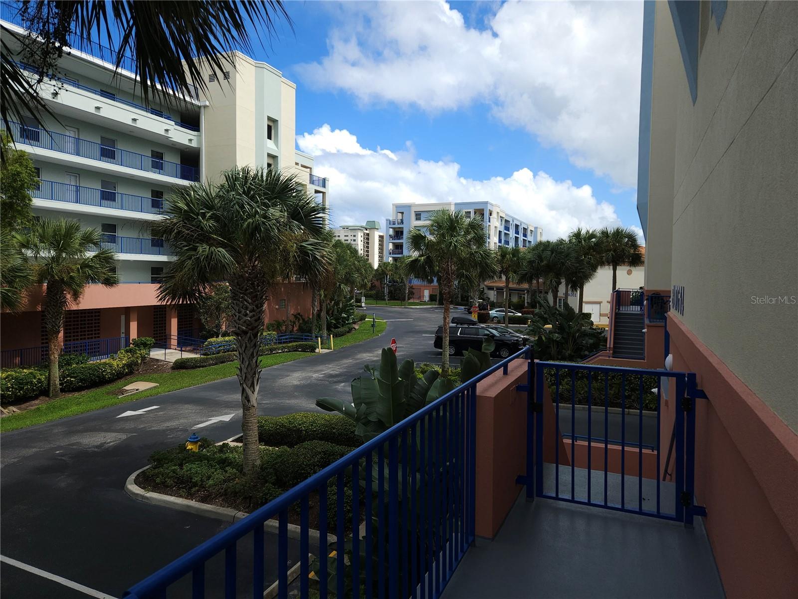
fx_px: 530
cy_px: 300
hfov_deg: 73.9
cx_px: 399
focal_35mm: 23
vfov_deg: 58.9
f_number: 1.8
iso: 50
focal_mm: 5.4
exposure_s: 1/2080
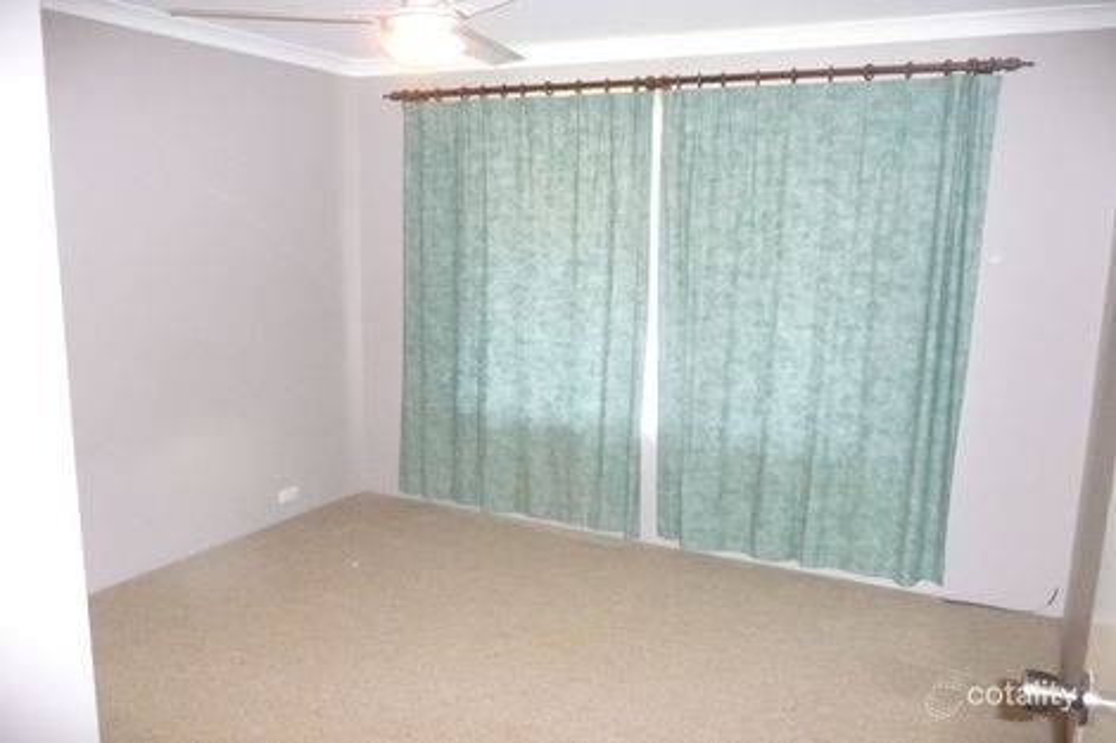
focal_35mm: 28
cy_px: 372
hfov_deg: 65.5
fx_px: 868
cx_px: 558
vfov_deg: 46.4
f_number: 3.3
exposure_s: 1/30
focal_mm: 4.7
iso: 1000
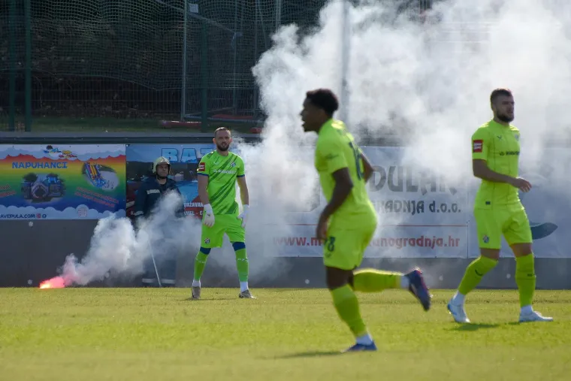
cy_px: 190
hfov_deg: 6.9
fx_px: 4759
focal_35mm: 300
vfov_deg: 4.6
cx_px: 286
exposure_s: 1/2000
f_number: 5.6
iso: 400
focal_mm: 300
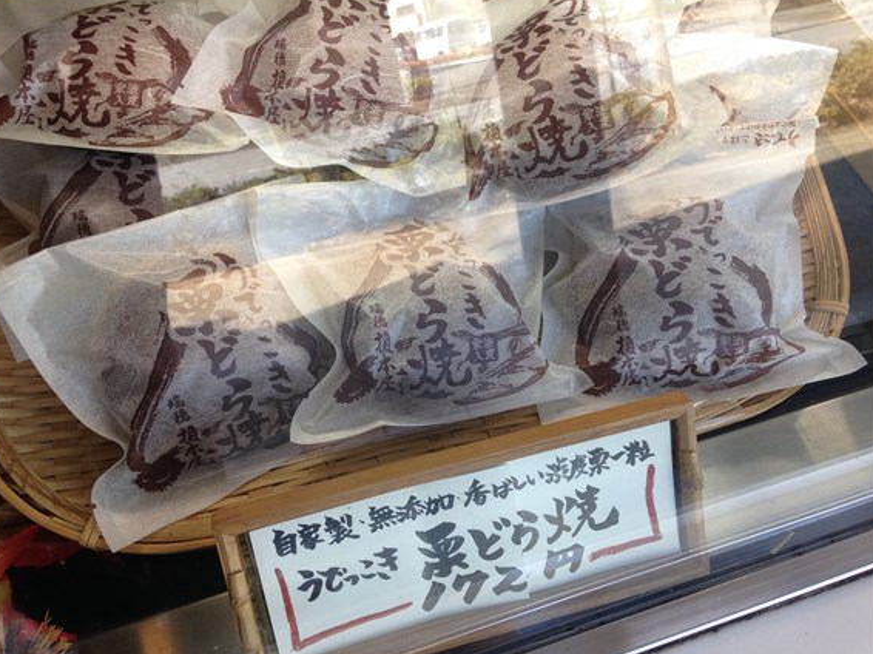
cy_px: 313
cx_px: 418
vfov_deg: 40.7
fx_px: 882
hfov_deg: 52.6
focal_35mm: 35
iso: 80
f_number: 2.4
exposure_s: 1/120
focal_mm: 4.12
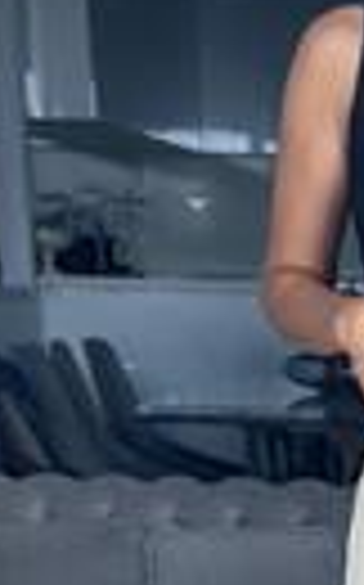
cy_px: 572
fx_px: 3150
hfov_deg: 6.5
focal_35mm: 198
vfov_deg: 10.5
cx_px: 530
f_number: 1.78
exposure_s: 1/291
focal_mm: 6.86
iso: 80
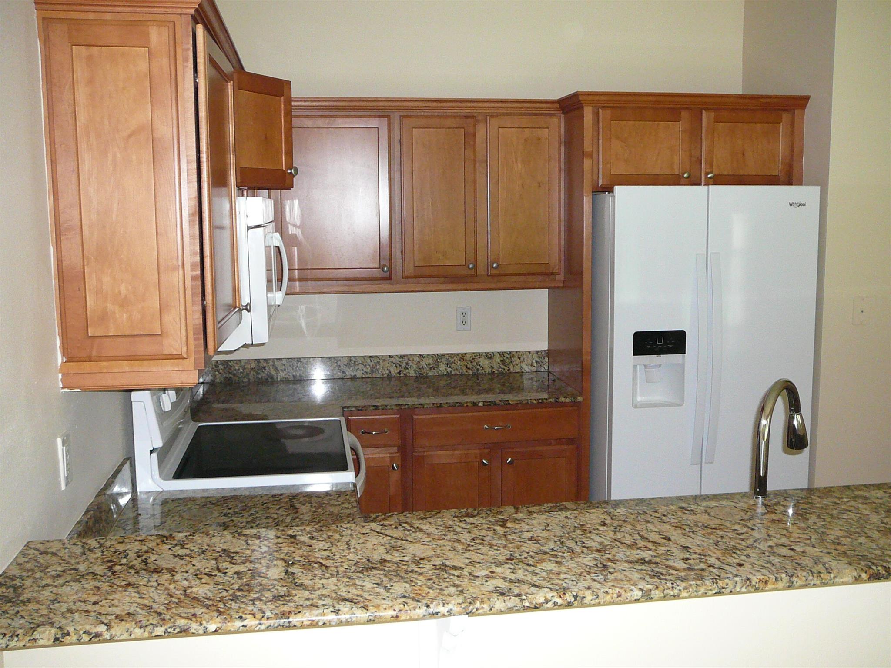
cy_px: 334
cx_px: 446
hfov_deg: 52.6
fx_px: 901
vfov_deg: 40.7
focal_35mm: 35
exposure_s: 1/30
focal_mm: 5.2
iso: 250
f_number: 2.8
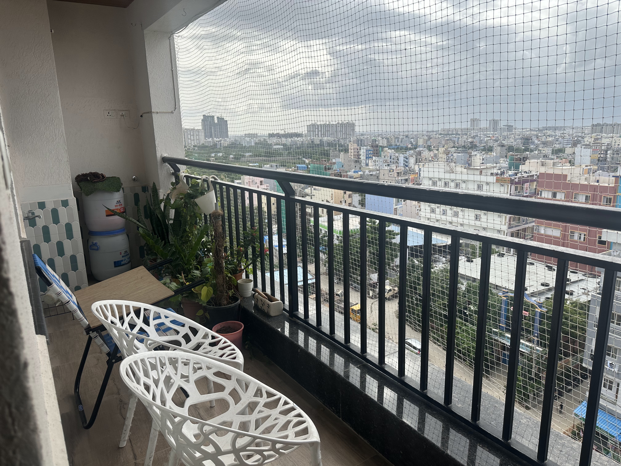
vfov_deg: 56.8
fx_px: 431
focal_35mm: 24
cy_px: 233
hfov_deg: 71.6
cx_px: 310
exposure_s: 1/2967
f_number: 1.78
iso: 80
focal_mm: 6.86
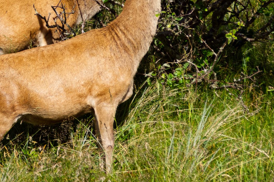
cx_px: -6
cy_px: 18
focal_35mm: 487
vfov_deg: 2.8
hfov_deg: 4.2
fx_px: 3706
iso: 400
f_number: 7.1
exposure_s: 1/1250
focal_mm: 140
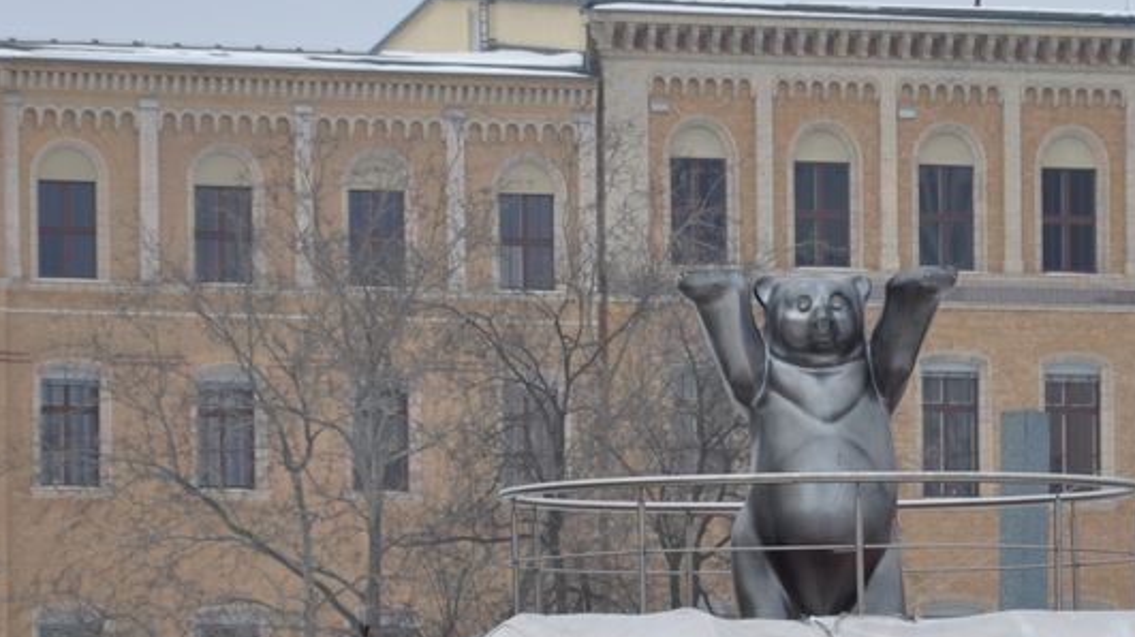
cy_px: 440
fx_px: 9565
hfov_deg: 6.8
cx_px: 834
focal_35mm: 318
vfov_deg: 3.8
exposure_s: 1/160
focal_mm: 105
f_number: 6.3
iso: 200
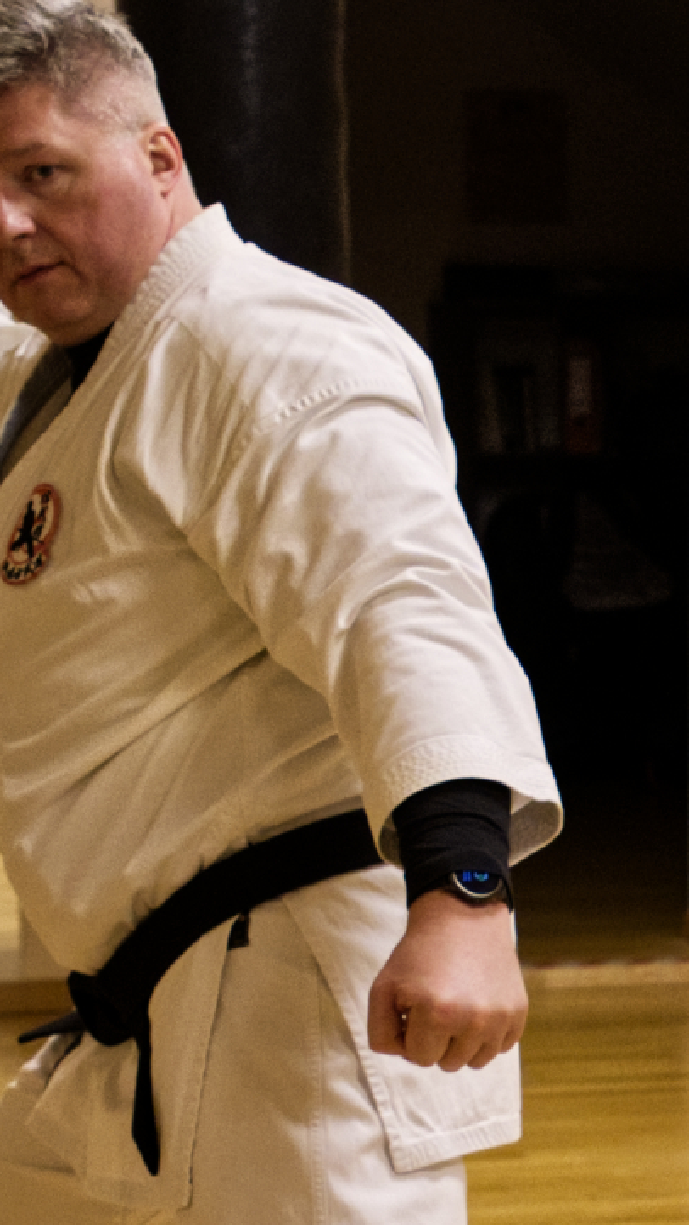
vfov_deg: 17.8
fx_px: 3866
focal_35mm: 119
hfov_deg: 9.9
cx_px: 996
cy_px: 1031
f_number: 2.8
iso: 1000
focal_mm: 27.6
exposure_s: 1/100
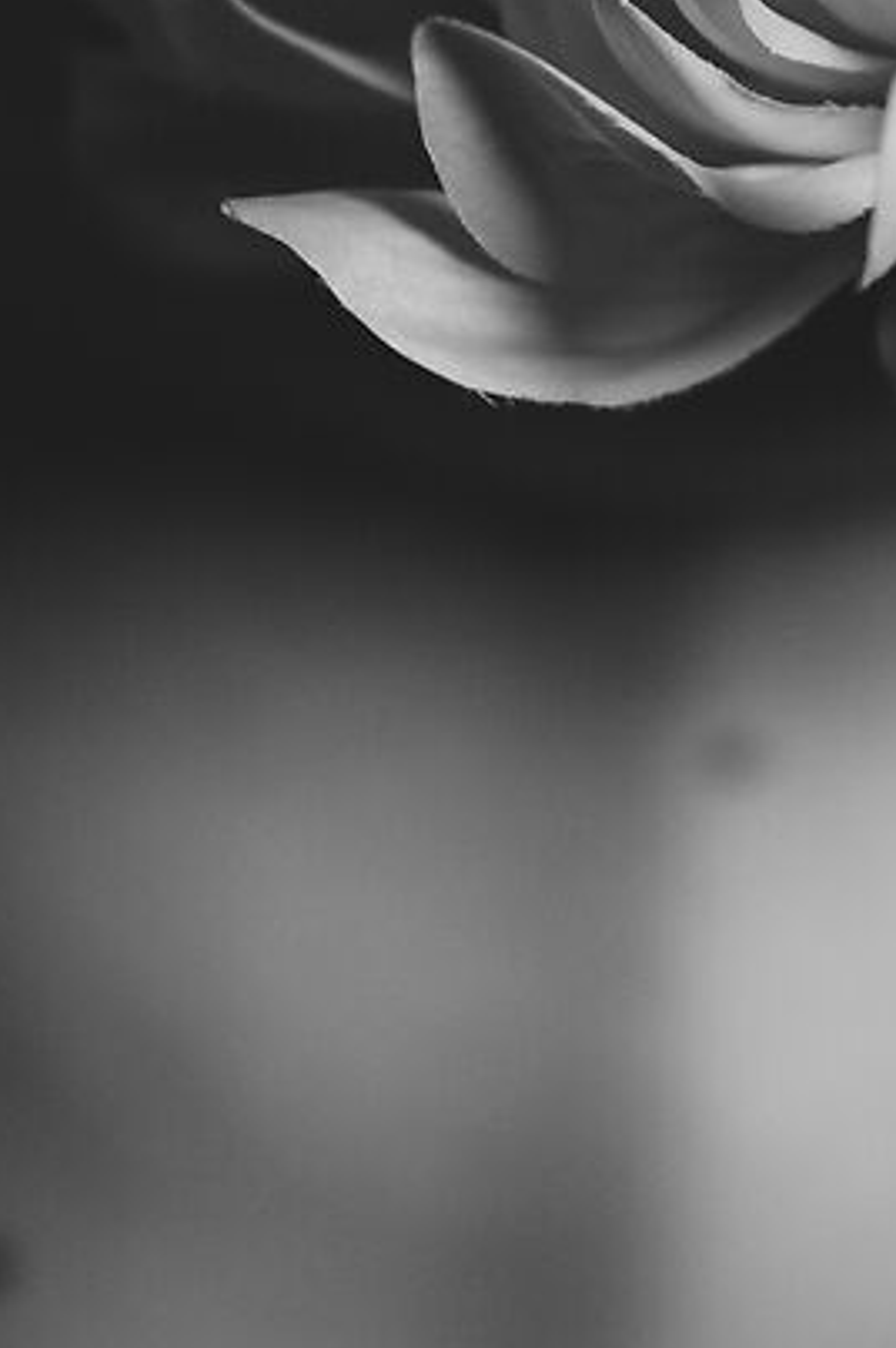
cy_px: 304
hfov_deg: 4.6
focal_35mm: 298
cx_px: 1157
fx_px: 11144
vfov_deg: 6.9
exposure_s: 1/500
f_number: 1.2
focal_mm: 50
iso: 160
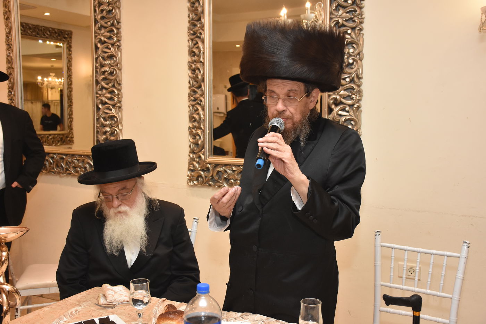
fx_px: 547
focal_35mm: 40
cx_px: 243
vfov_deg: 33.0
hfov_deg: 47.9
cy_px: 162
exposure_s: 1/160
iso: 1600
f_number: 5.6
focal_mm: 27
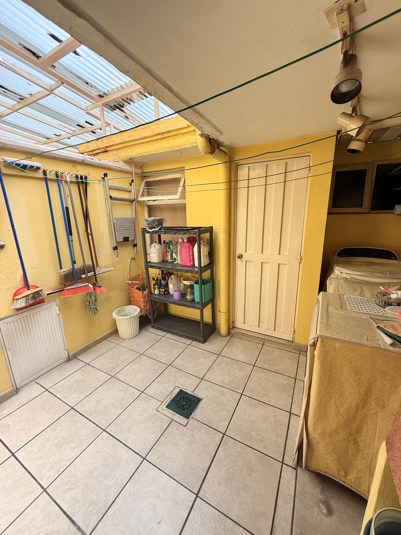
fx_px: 216
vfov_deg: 102.1
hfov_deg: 85.7
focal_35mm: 14
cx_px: 200
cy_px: 268
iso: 80
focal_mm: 2.22
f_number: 2.2
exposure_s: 1/99
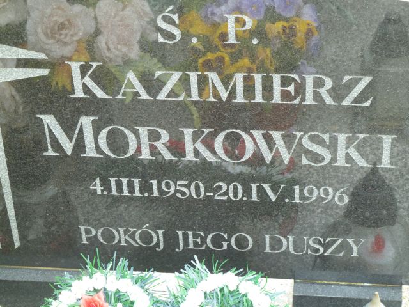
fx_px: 981
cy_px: 154
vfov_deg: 17.8
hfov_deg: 23.6
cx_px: 204
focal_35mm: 83
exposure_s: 1/40
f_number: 4.2
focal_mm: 13.7
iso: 160
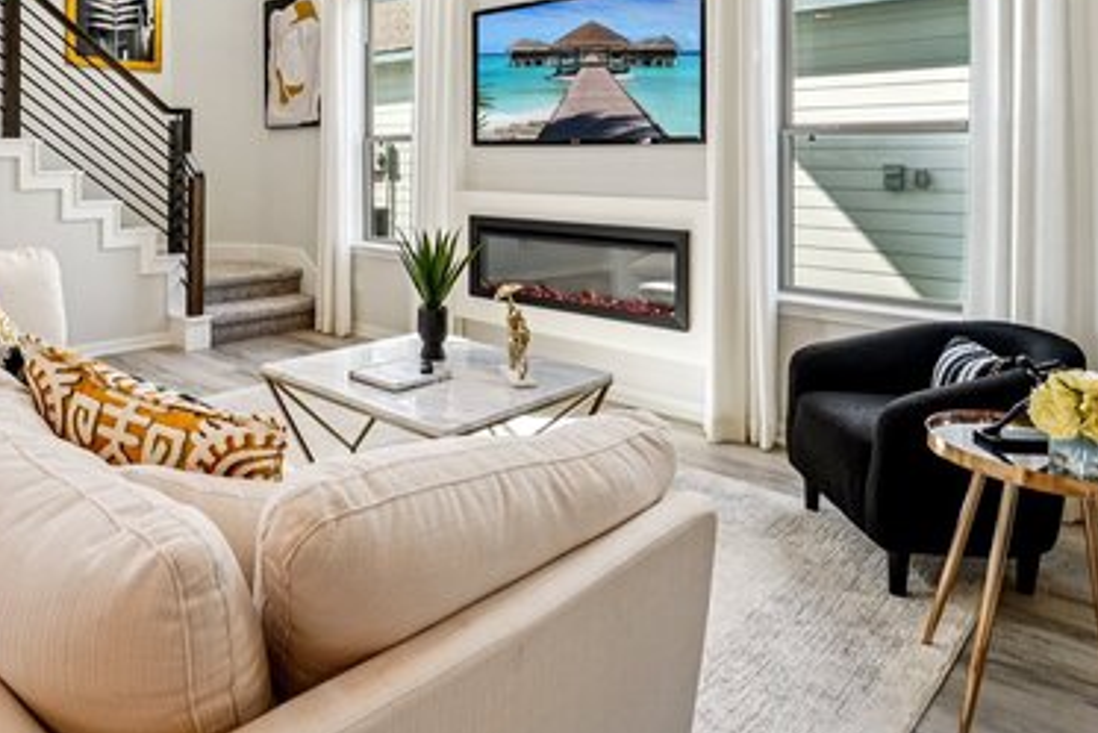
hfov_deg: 71.0
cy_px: 160
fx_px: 732
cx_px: 344
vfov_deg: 50.4
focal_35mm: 24
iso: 500
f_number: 8
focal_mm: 14
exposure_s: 1/125
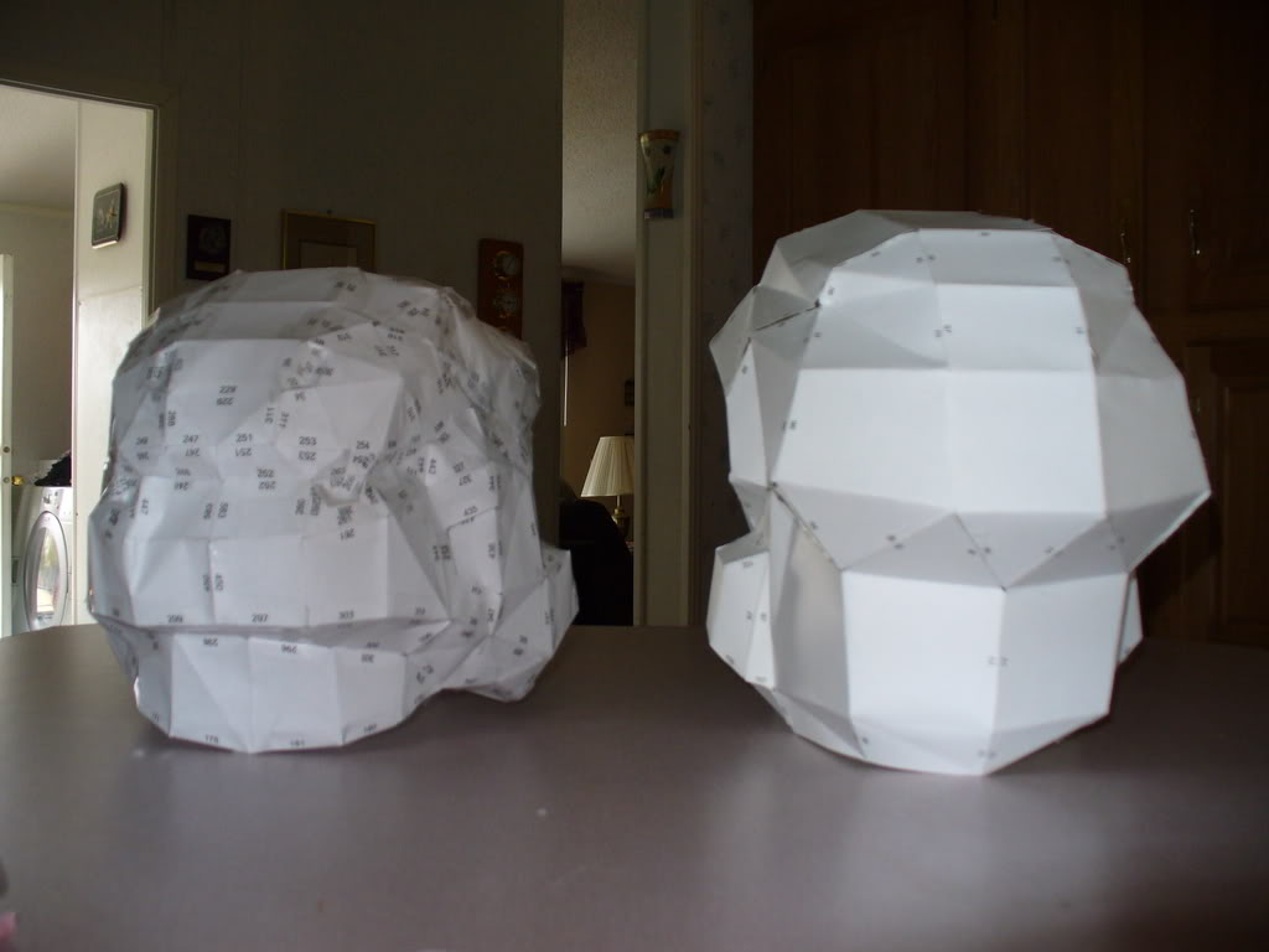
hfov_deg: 50.1
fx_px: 1356
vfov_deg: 38.7
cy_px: 476
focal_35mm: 37
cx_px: 634
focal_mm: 6.1
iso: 100
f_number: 2.8
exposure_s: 1/30
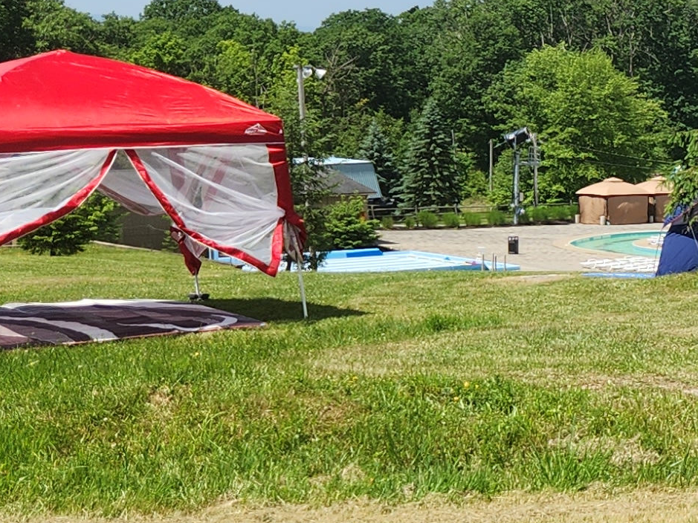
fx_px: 1976
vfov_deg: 15.0
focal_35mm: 98
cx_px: 1126
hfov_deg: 17.5
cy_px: 415
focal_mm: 5.4
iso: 20
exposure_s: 1/1465
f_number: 1.8
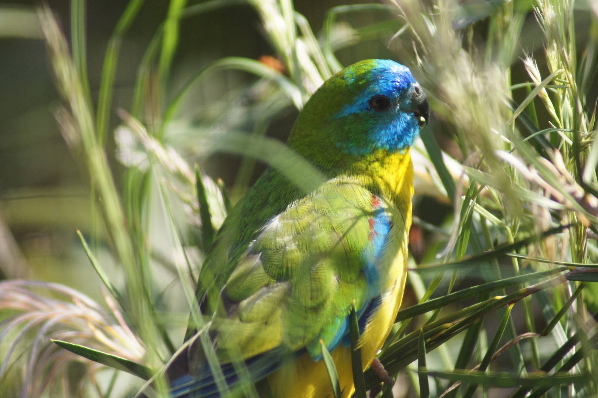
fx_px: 7471
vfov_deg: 3.1
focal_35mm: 450
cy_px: 199
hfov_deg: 4.6
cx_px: 299
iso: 800
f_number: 5.6
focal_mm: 300
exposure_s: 1/500
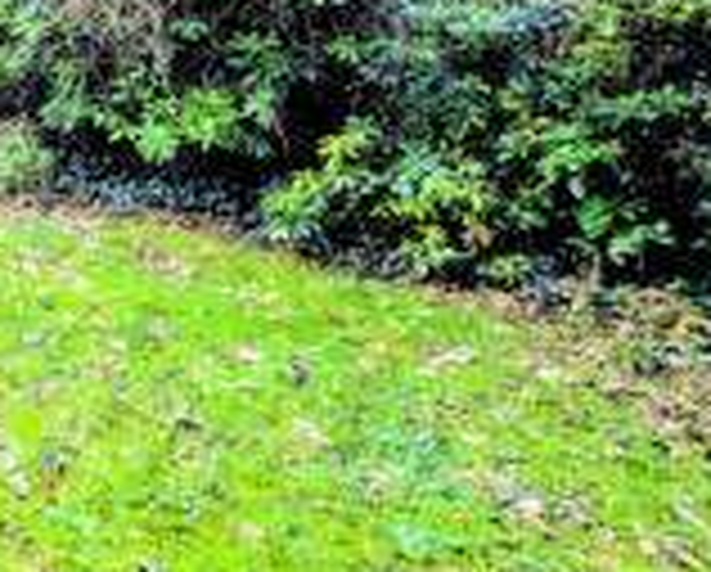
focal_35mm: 43
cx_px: -382
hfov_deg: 27.5
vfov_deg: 32.1
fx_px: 907
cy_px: -7
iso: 37
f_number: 1.95
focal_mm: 2.23
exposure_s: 1/685
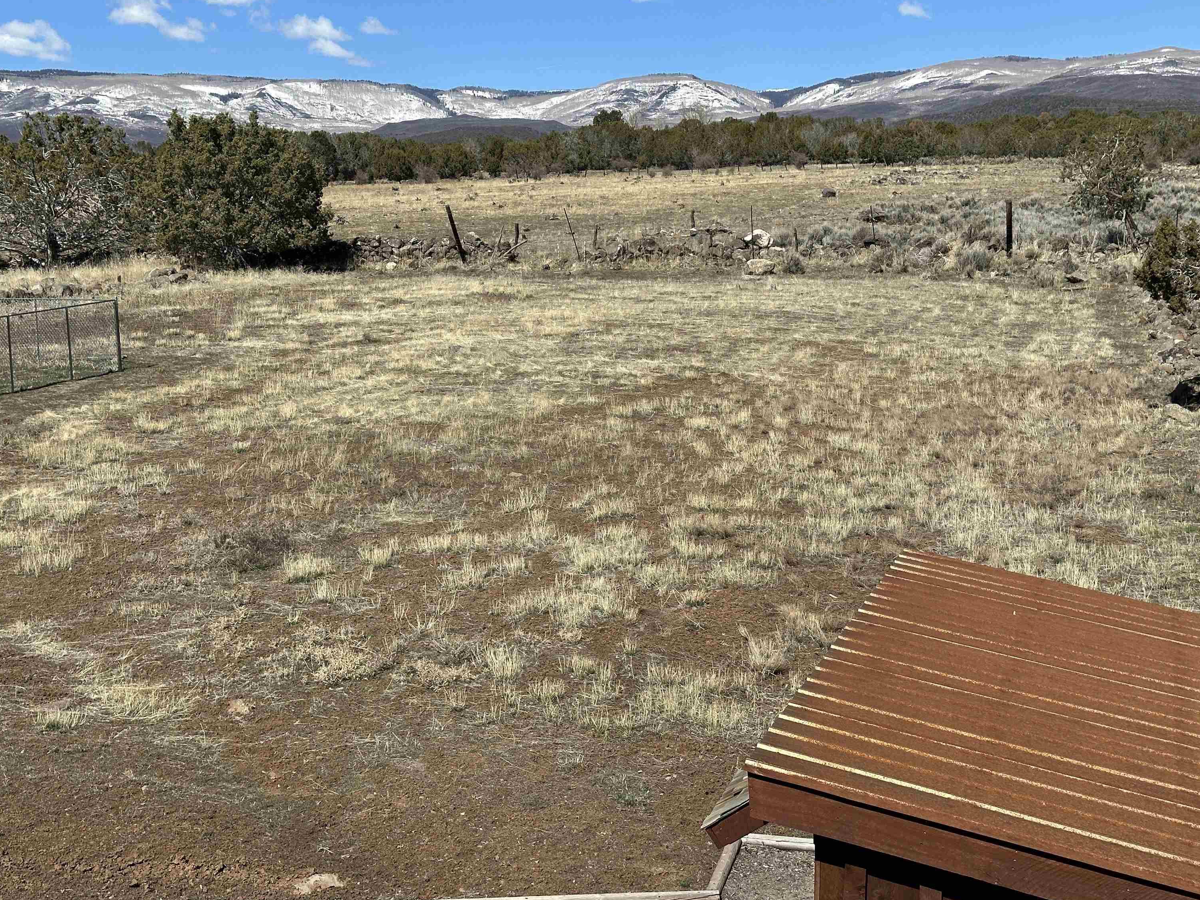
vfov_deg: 29.7
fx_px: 1699
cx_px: 603
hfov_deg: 38.9
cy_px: 456
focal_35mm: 49
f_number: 1.78
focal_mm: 6.86
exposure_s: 1/5882
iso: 64
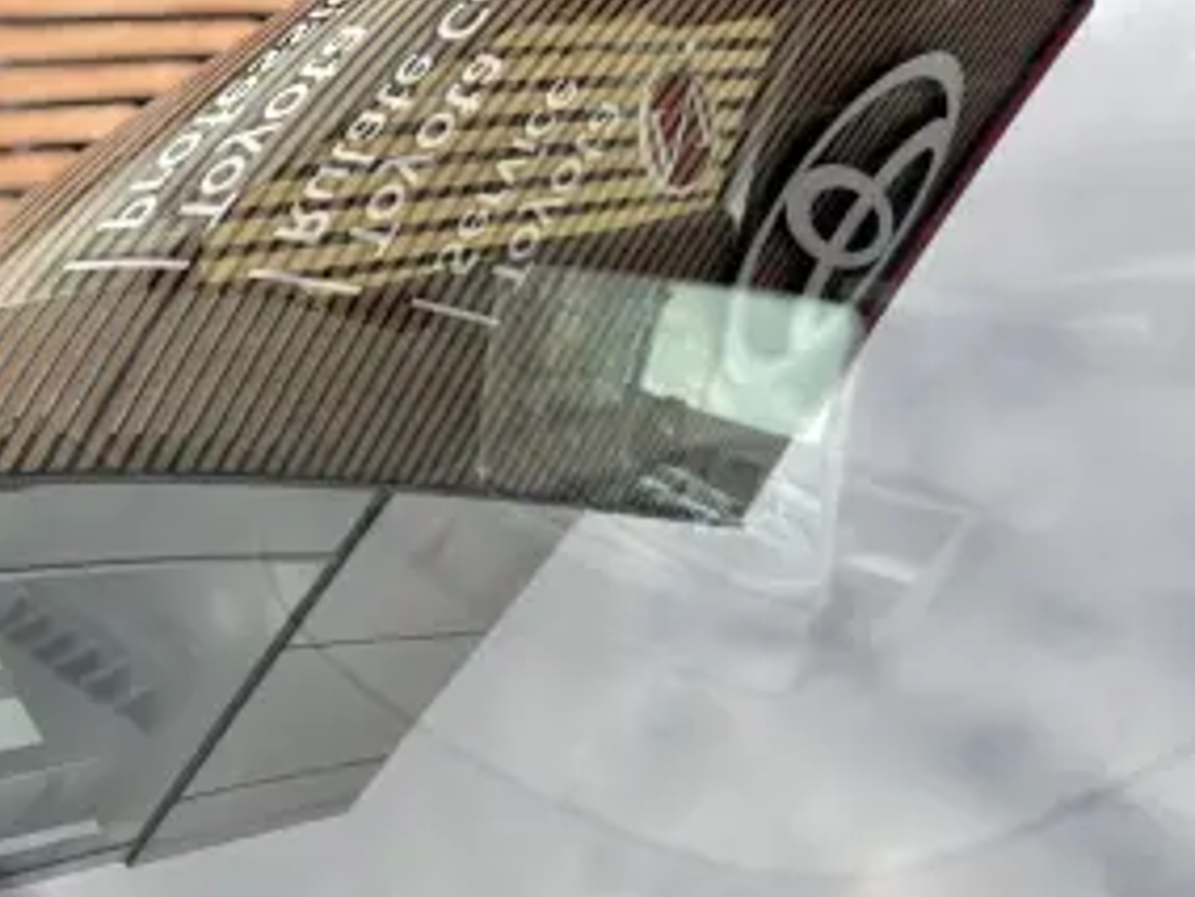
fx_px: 1139
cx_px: 703
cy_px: 564
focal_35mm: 33
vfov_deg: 42.6
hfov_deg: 55.0
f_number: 1.6
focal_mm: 5.96
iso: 50
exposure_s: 1/376
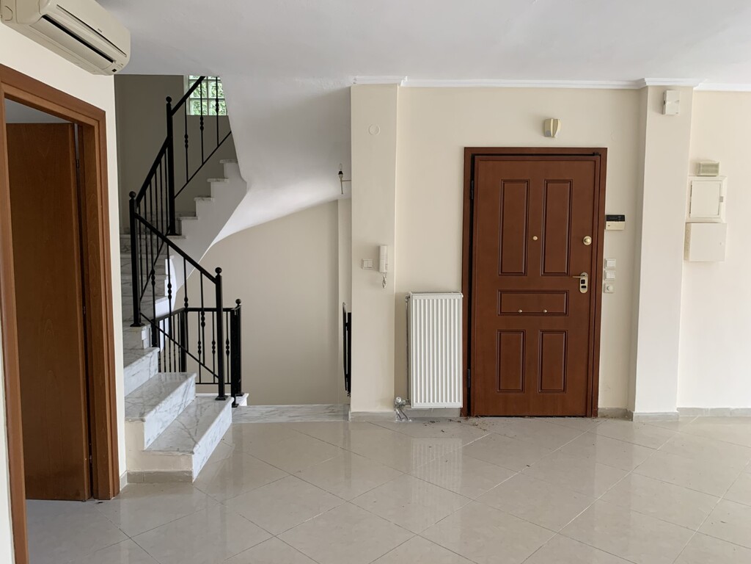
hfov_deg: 67.3
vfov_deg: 53.1
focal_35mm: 26
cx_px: 376
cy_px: 282
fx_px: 564
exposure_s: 1/121
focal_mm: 4.25
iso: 100
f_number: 1.8
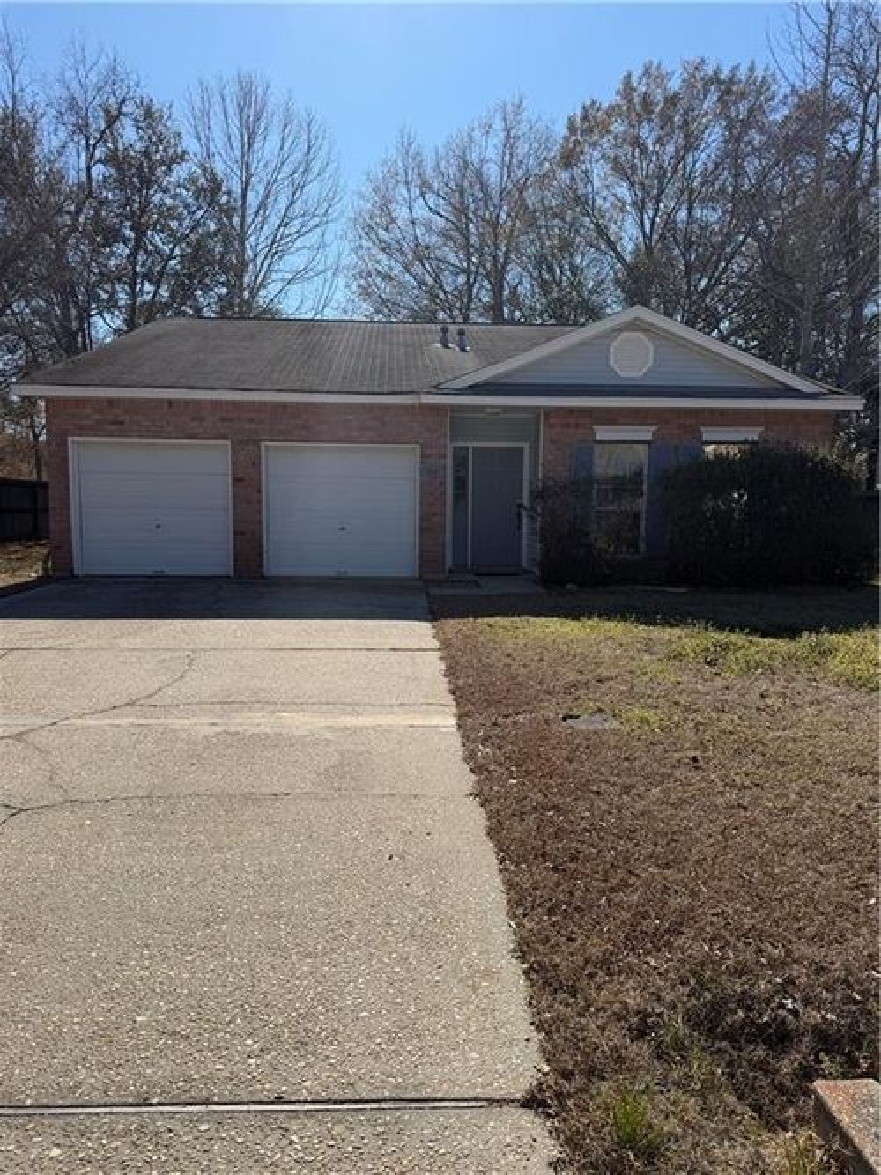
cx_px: 440
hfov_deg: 56.8
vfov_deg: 71.6
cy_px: 588
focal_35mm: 24
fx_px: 815
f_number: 1.78
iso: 80
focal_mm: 6.76
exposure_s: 1/5714
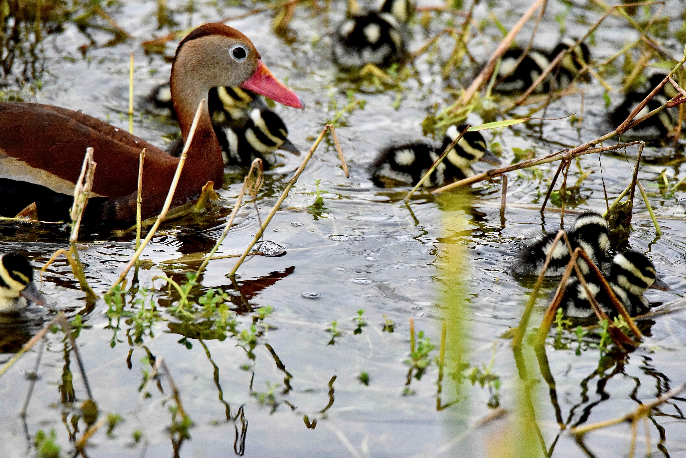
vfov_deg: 2.3
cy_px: 229
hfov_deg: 3.4
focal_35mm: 600
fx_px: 11437
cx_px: 343
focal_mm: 600
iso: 6400
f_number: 8
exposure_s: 1/1000
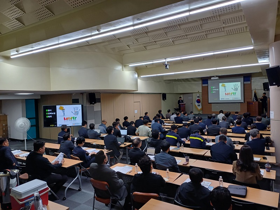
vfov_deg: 54.9
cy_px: 105
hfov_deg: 69.4
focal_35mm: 25
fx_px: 202
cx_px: 140
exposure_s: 1/50
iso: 80
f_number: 1.8
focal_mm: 4.65
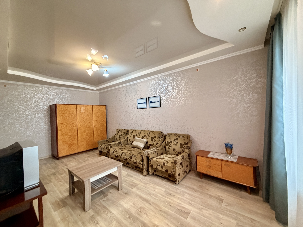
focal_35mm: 14
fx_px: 123
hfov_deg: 102.1
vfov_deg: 85.7
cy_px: 114
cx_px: 152
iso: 500
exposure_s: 1/50
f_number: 2.2
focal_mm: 2.22
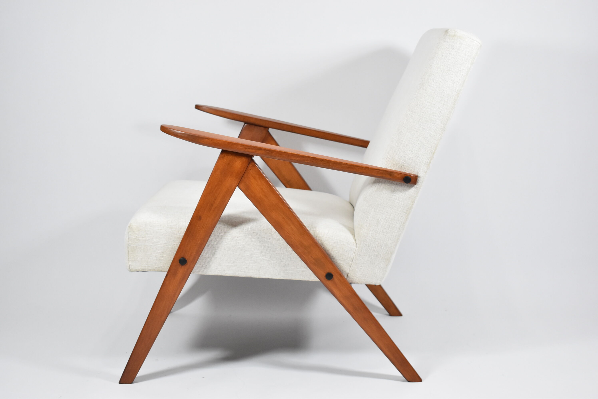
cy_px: 200
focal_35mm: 57
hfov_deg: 35.0
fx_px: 948
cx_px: 299
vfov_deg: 23.8
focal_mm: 38
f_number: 4.8
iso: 1600
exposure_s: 1/125
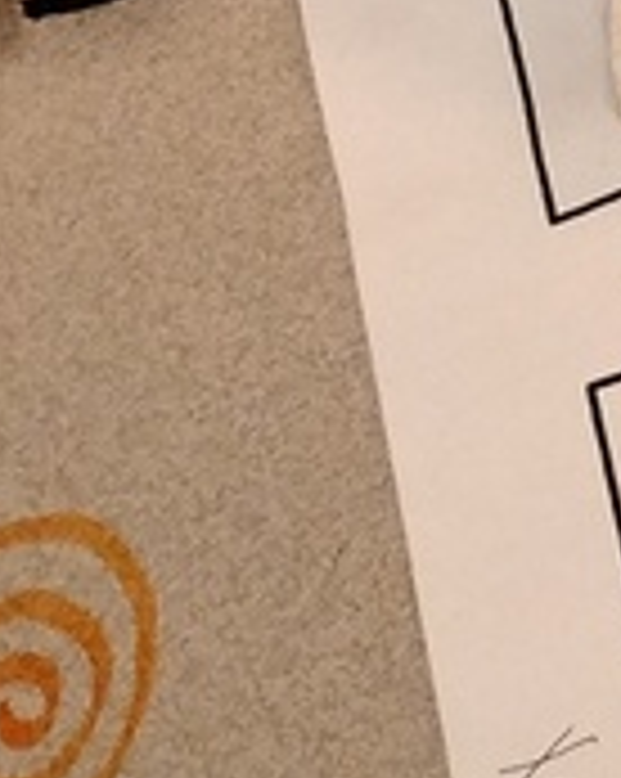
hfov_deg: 8.6
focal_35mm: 162
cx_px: 1519
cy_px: -1021
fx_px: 3728
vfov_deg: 10.4
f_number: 1.8
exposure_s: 1/120
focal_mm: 4.26
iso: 1013
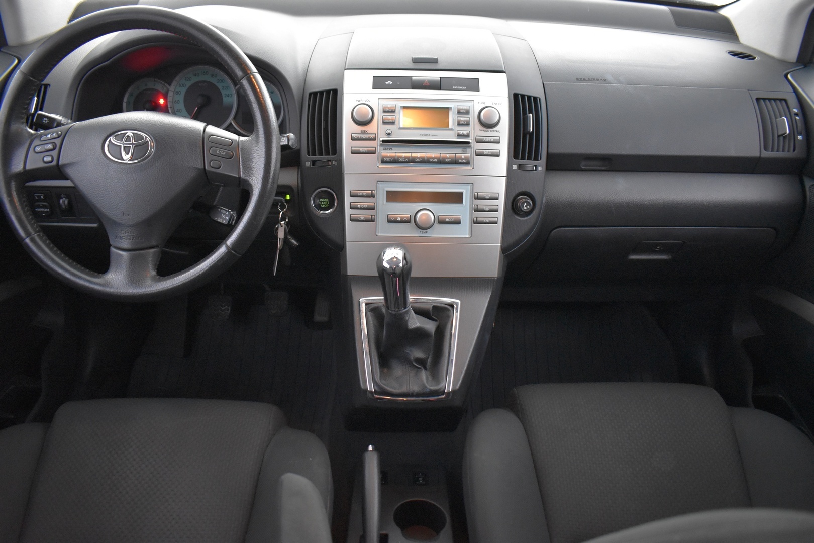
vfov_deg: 47.9
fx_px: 610
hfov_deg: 67.4
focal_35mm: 27
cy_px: 272
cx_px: 407
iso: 3200
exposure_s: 1/20
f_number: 3.5
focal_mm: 18
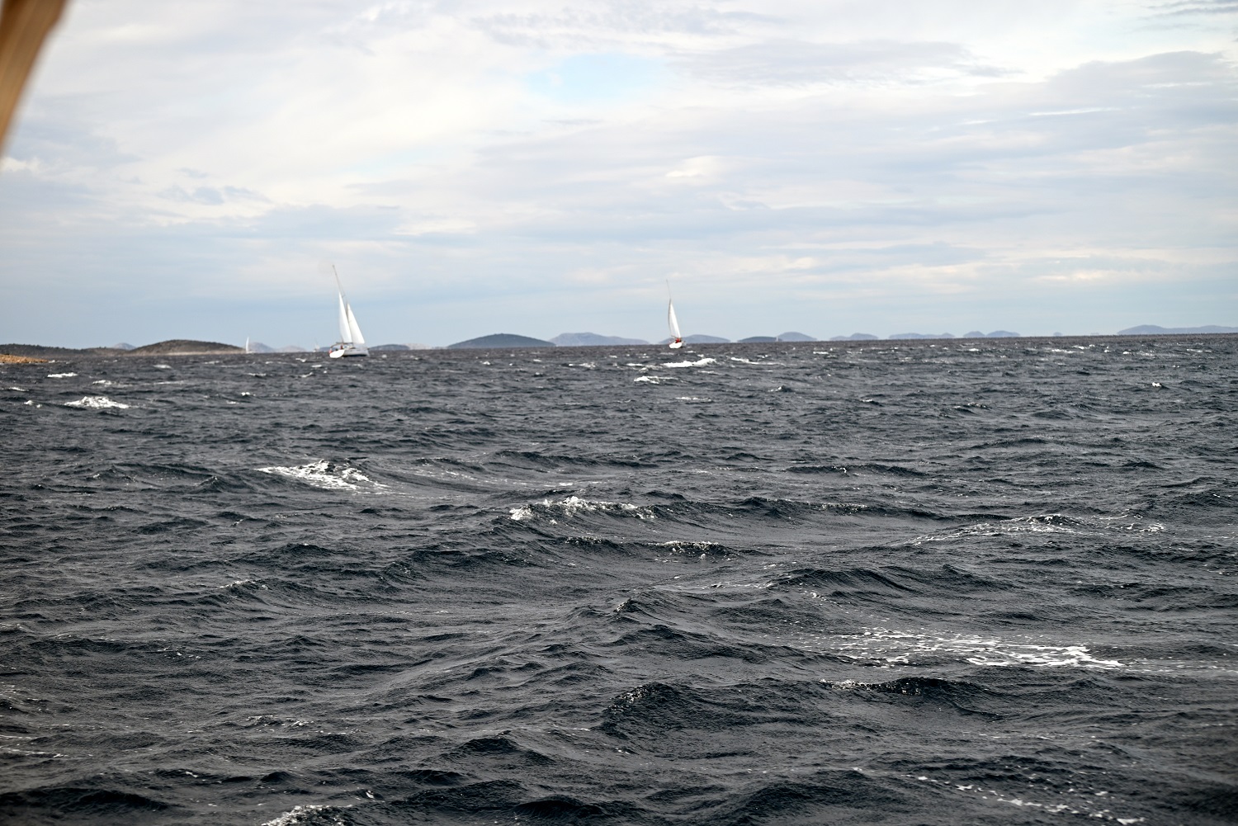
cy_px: 413
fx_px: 2580
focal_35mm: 75
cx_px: 619
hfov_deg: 27.0
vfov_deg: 18.2
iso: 100
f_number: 6.3
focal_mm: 75
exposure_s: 1/500
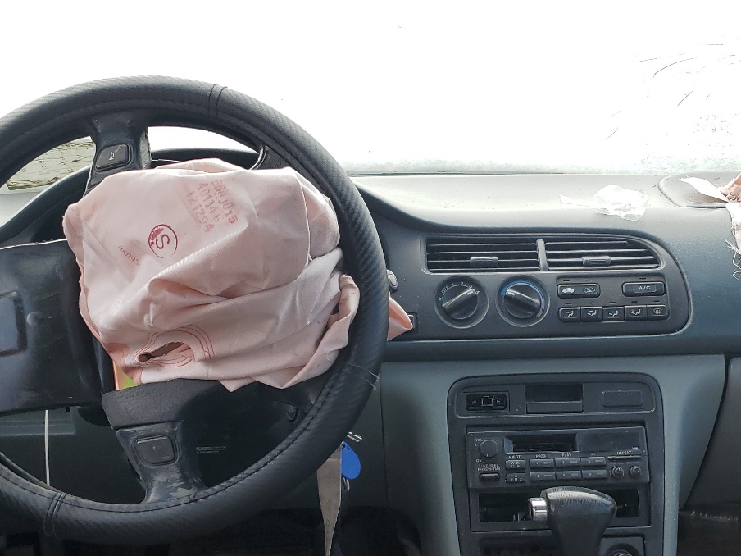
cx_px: 494
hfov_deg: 40.7
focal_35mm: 46
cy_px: 447
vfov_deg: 30.7
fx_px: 985
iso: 50
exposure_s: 1/500
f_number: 1.5
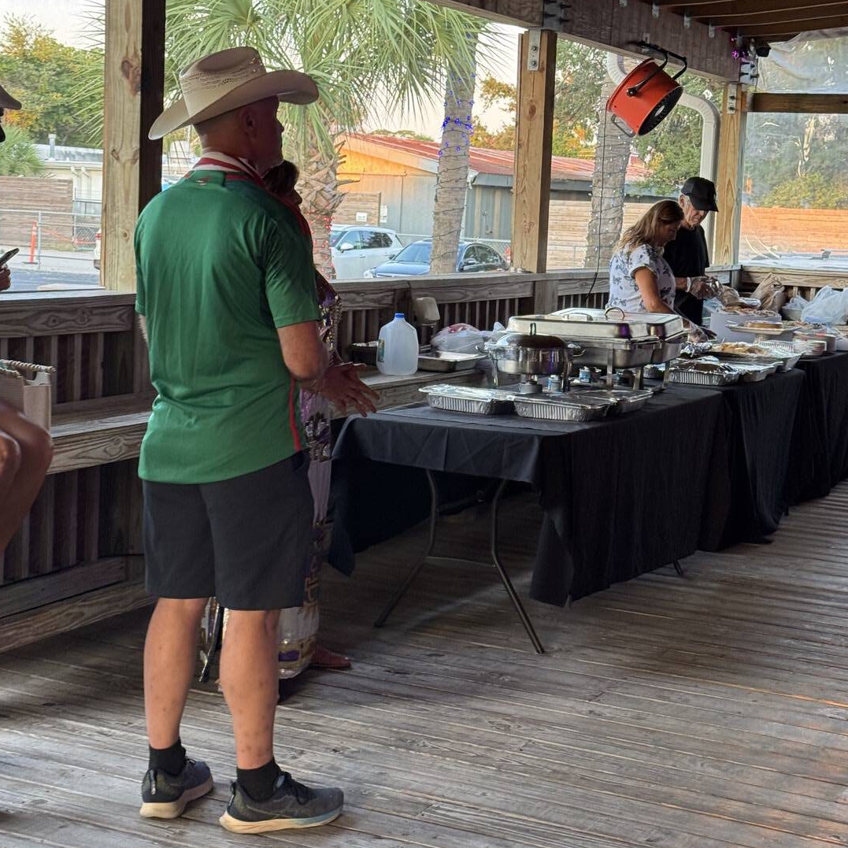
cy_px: 367
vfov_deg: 27.3
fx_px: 1746
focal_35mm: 63
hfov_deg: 27.3
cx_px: 417
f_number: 1.78
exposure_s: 1/60
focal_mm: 6.76
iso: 80
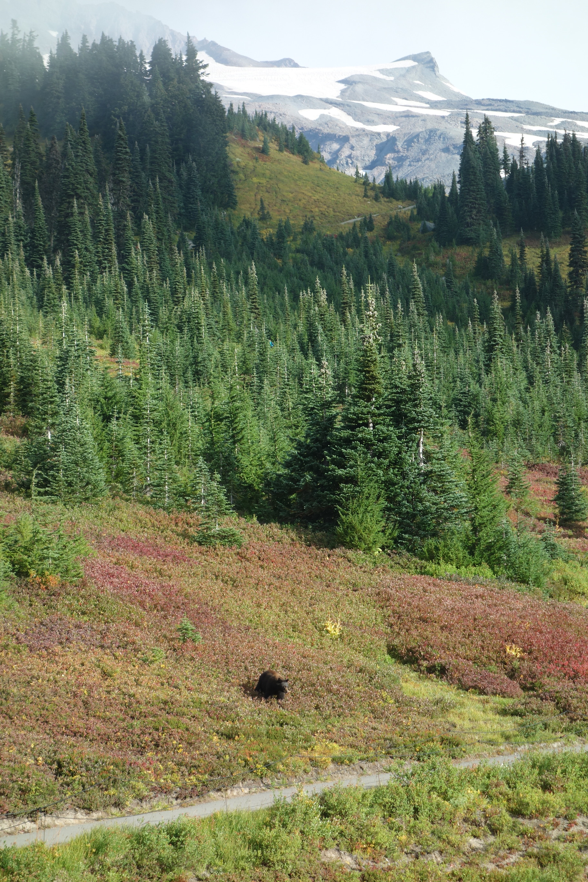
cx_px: 294
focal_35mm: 100
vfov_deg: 20.4
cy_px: 441
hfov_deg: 13.7
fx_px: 2450
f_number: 5.6
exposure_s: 1/160
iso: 125
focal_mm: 37.1
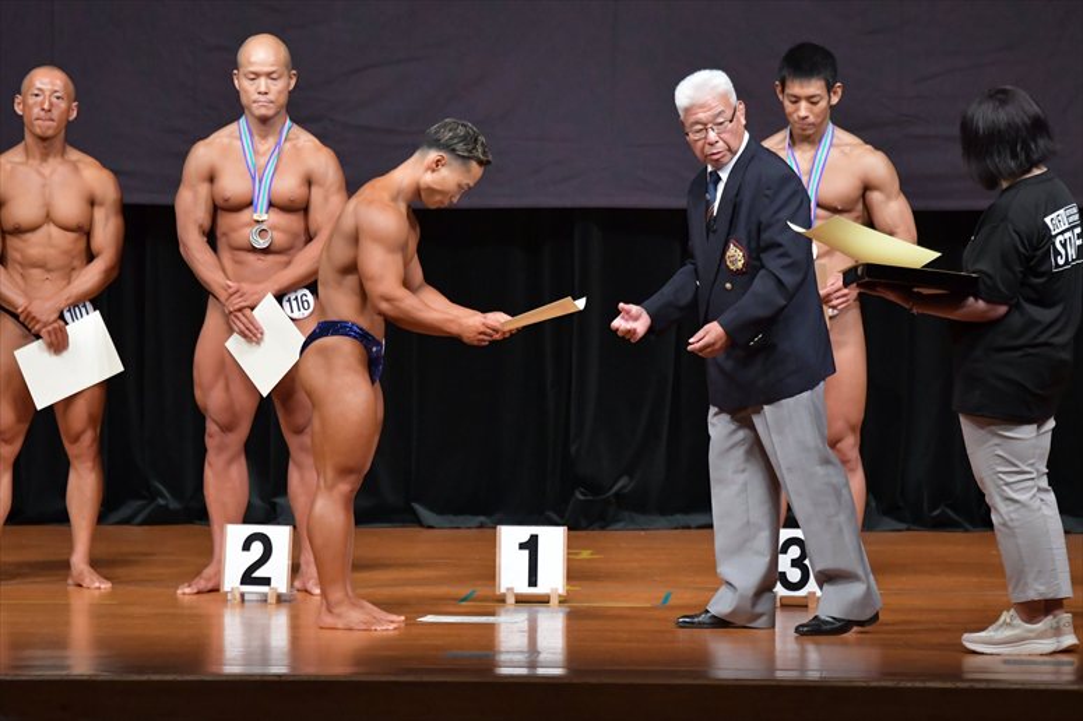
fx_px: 7668
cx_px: 542
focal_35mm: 255
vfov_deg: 5.4
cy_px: 360
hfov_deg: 8.1
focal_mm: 170
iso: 5000
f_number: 5.6
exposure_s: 1/400
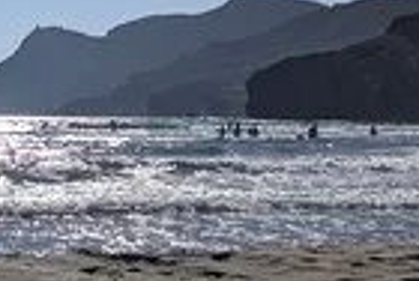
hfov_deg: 22.8
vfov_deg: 17.1
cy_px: 126
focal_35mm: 80
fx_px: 933
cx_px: -114
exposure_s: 1/23256
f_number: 1.73
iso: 67
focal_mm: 4.38
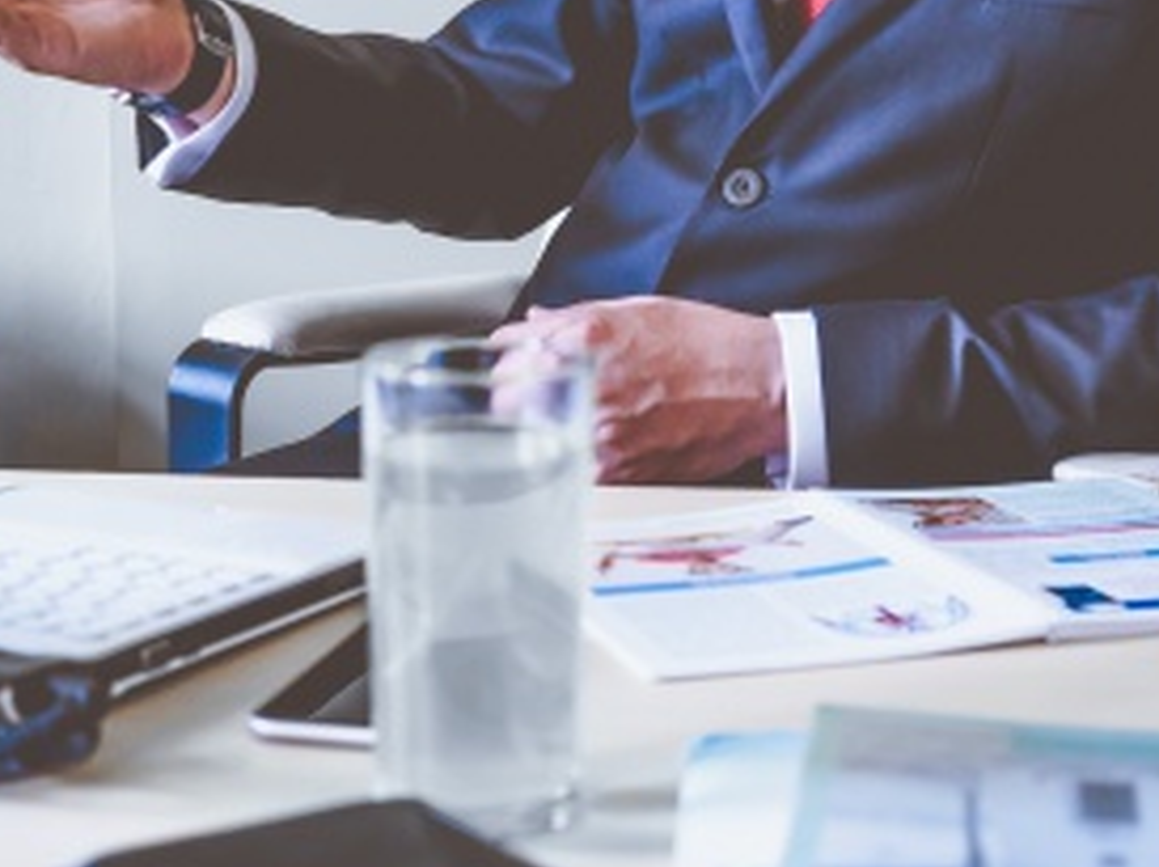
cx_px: 605
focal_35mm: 73
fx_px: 2442
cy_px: 288
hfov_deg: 26.7
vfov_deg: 20.1
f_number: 2.8
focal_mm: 25
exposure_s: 1/60
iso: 1250
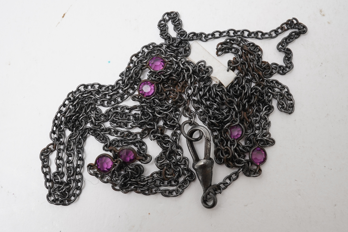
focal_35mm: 45
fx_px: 435
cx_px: 174
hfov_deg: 43.6
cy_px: 116
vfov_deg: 29.9
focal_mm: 30
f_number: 18
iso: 500
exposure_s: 1/125
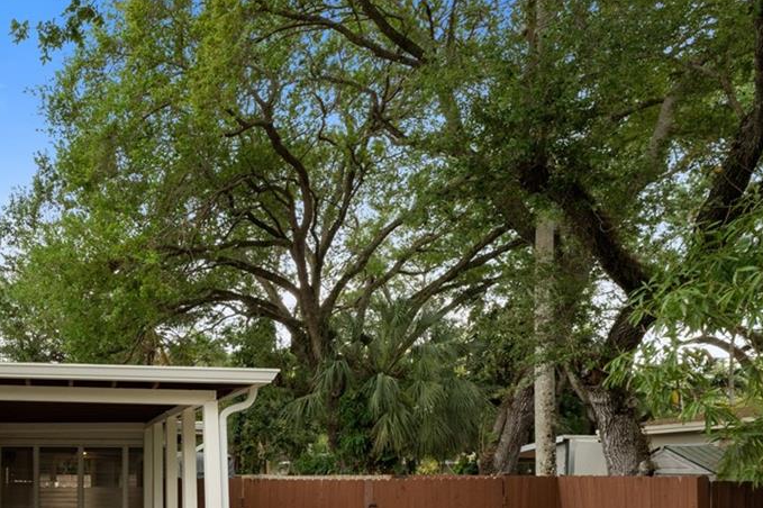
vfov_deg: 36.6
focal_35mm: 33
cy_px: 484
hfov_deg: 49.8
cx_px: 53
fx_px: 699
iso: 400
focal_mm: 14
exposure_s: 1/80
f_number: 9
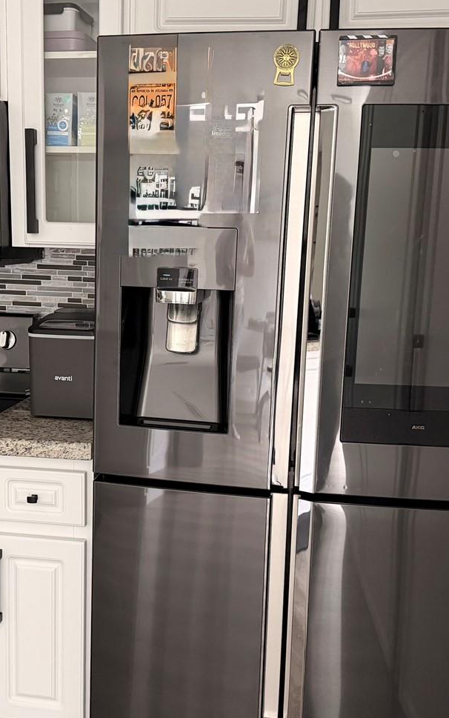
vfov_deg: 47.2
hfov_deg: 30.4
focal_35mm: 42
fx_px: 822
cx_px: 161
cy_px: 382
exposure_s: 1/40
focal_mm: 6.76
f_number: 1.78
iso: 640
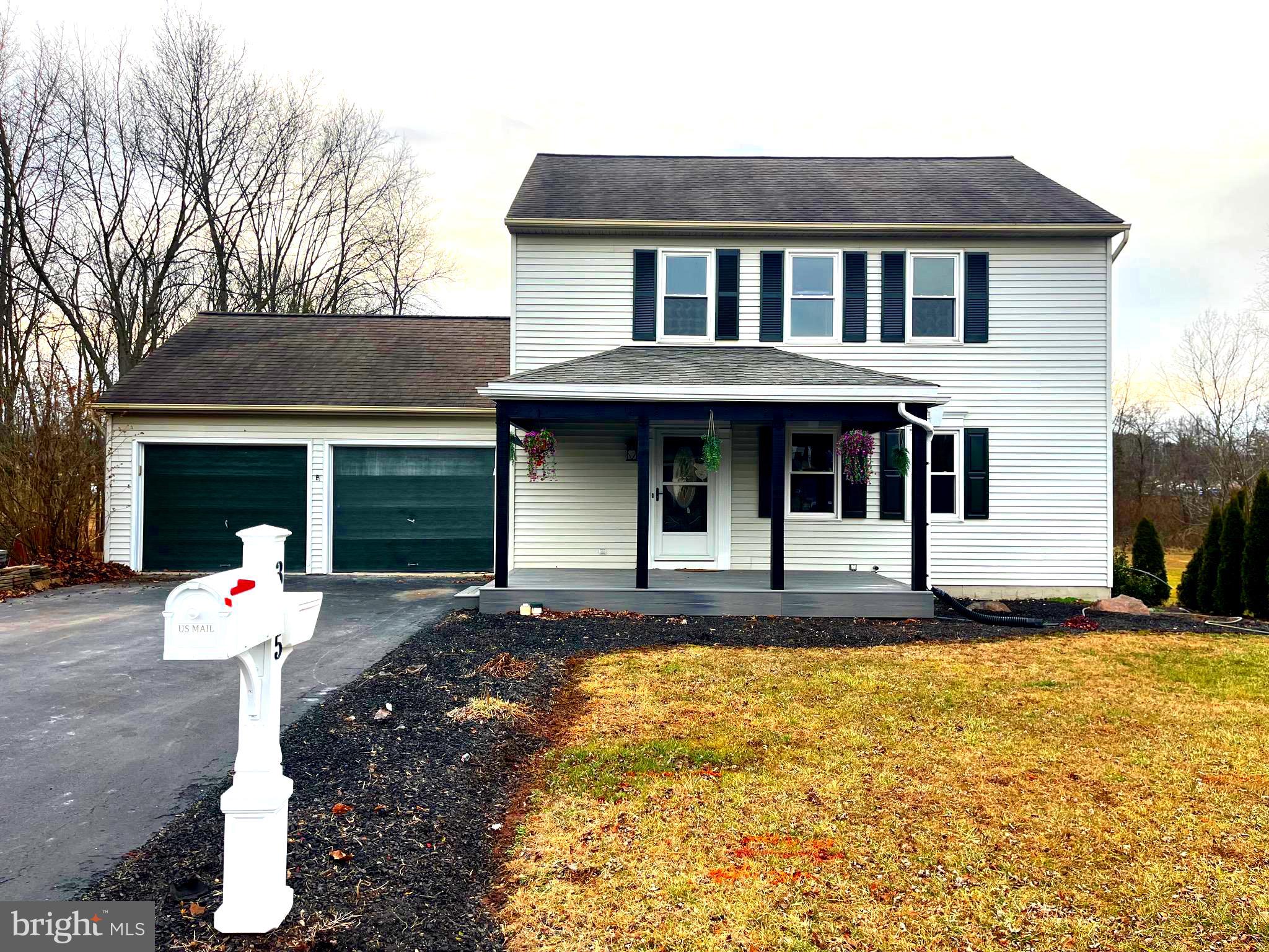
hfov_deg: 67.3
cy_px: 476
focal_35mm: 26
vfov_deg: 53.1
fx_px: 953
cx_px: 634
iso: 50
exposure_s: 1/577
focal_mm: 5.1
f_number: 1.6
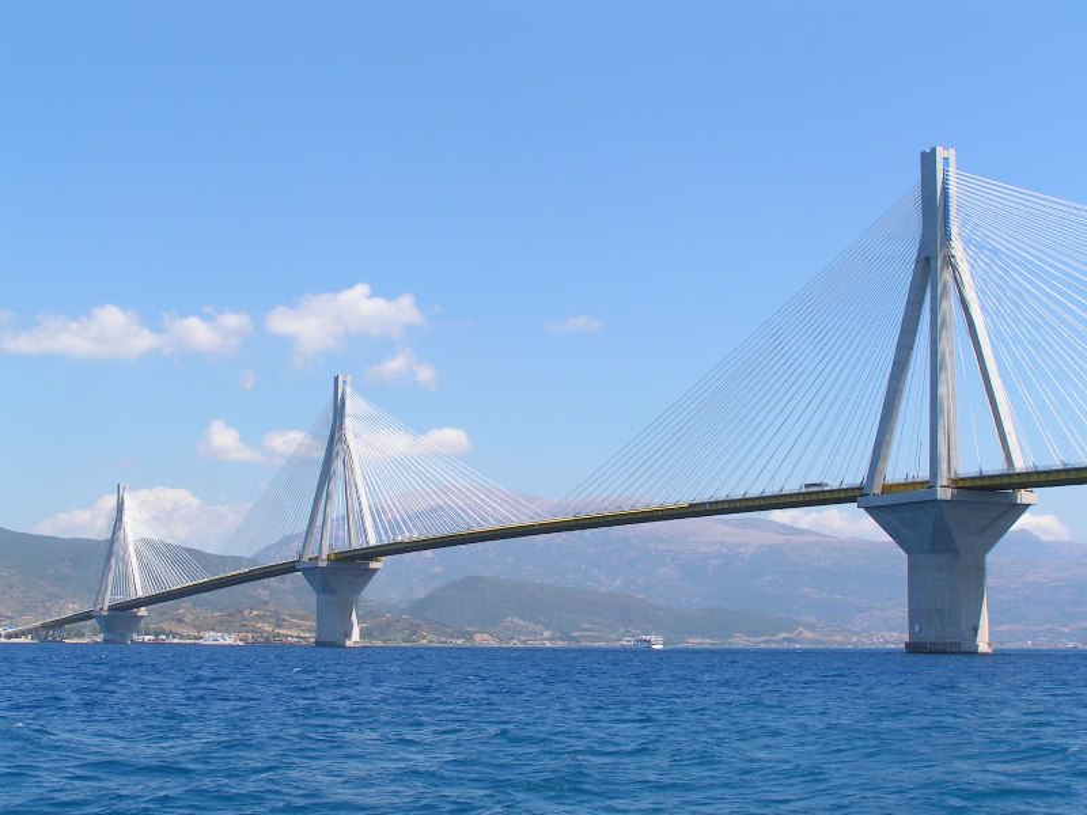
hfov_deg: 35.5
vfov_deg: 27.0
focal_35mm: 54
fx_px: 1696
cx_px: 544
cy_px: 408
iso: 50
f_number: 5.6
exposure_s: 1/320
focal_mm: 9
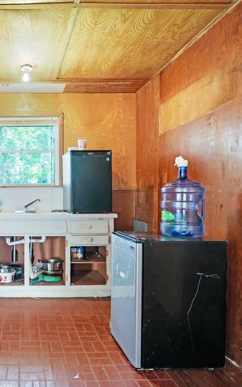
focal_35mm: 25
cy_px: 218
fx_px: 264
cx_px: 17
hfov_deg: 44.2
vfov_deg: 72.3
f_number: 2.8
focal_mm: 14
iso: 800
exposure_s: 1/200
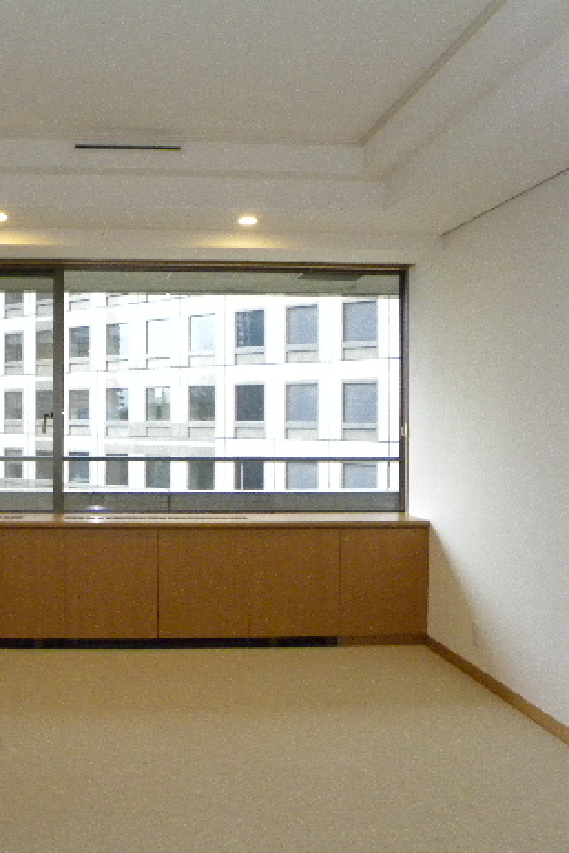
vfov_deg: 51.9
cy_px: 423
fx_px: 877
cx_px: 129
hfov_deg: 35.0
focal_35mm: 37
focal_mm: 4.6
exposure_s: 1/70.6
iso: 400
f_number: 2.8
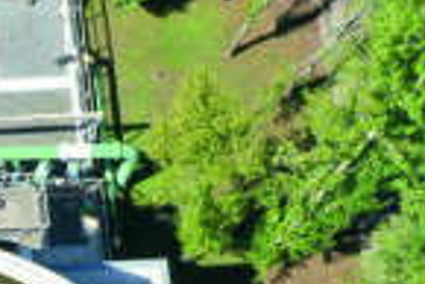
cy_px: 556
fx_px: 1584
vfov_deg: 9.6
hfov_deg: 13.6
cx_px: -355
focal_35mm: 134
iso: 100
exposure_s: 1/320
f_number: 5.6
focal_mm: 10.26
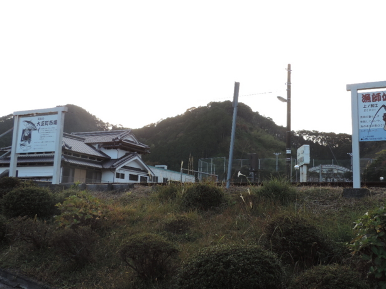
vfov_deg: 33.5
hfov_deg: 43.7
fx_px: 479
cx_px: 223
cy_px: 130
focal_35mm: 43
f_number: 3.2
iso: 80
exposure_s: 1/160
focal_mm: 5.8
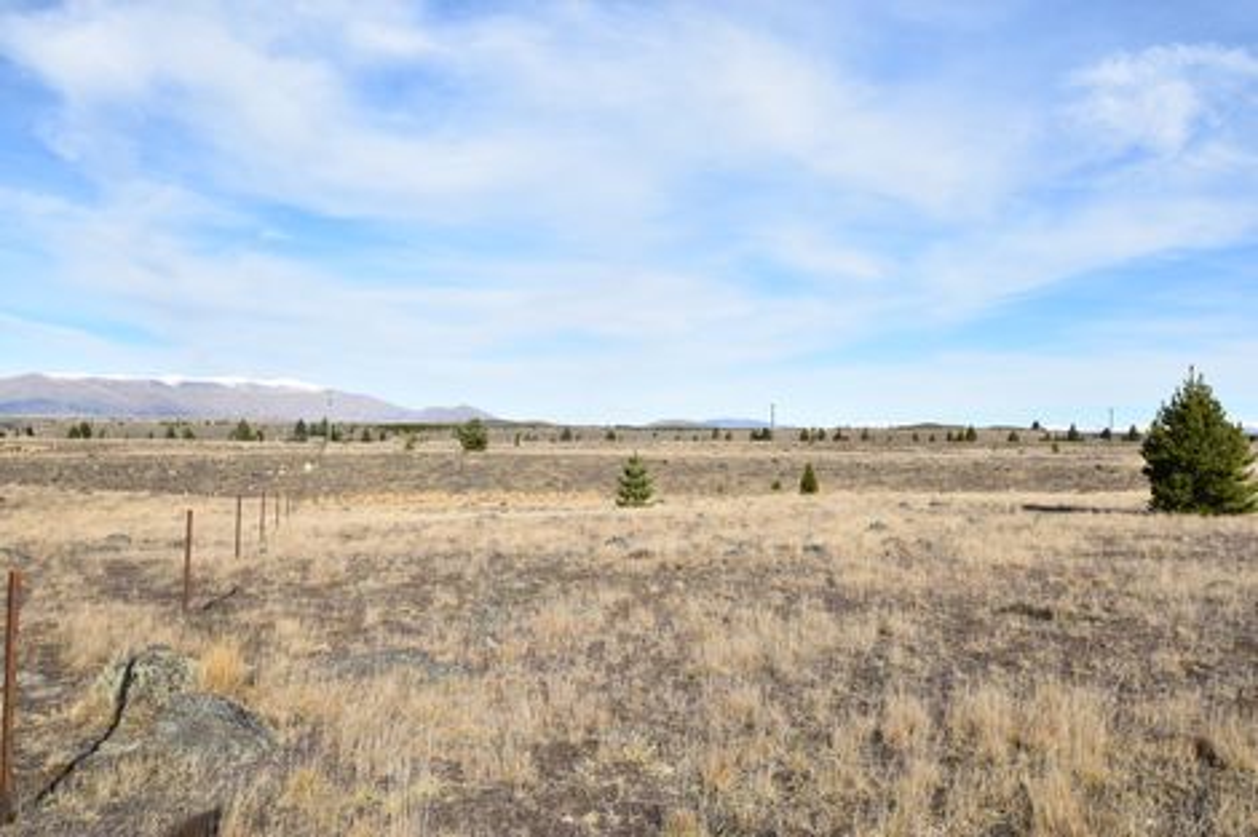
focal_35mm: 26
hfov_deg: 70.5
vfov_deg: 50.4
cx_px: 629
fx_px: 891
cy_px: 418
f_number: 10
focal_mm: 17
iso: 200
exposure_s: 1/400
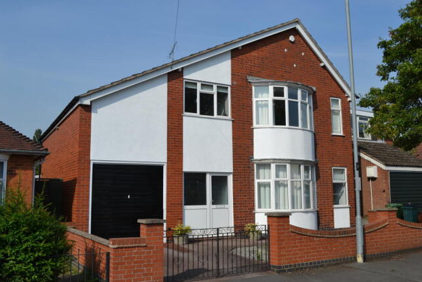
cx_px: 215
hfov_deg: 55.8
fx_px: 399
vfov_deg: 38.9
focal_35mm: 34
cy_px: 143
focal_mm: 22
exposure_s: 1/320
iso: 100
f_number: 9
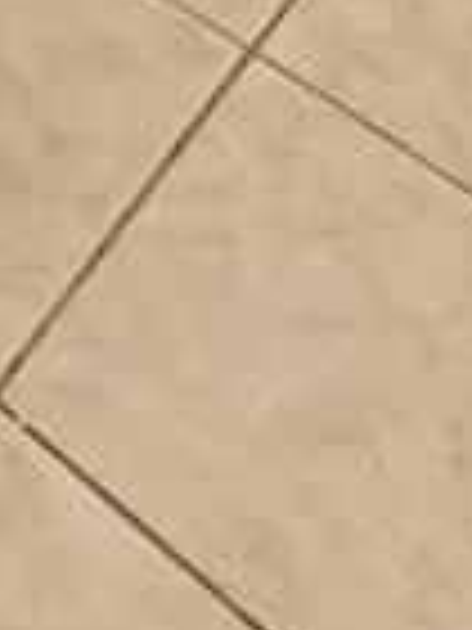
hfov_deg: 11.8
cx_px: -557
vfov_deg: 9.7
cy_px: -1552
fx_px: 1963
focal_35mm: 108
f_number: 2.2
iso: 125
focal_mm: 2.22
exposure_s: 1/120
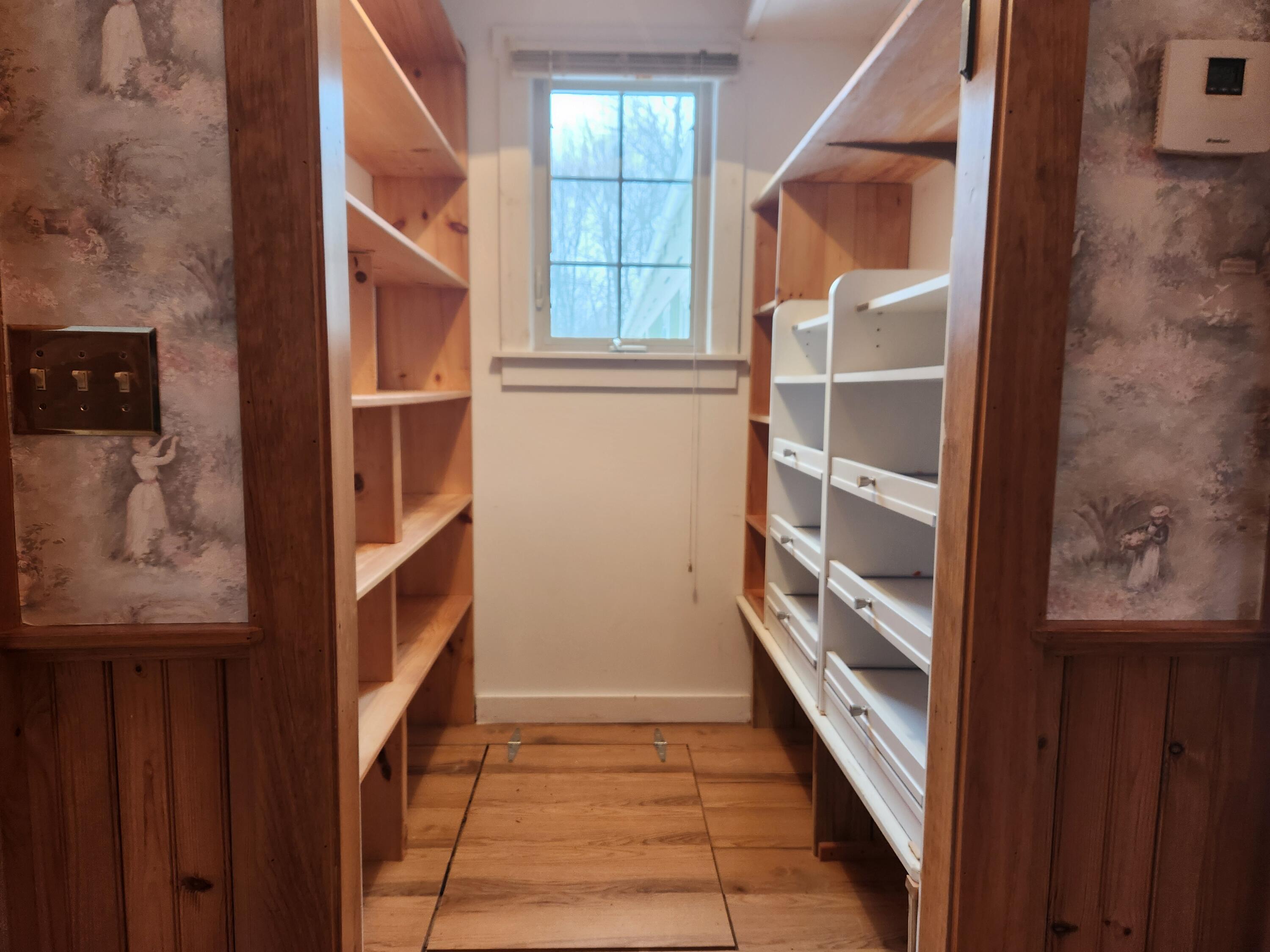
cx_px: 635
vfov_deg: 58.9
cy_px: 476
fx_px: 844
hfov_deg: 73.9
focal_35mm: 23
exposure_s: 1/120
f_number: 1.8
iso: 200
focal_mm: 5.4
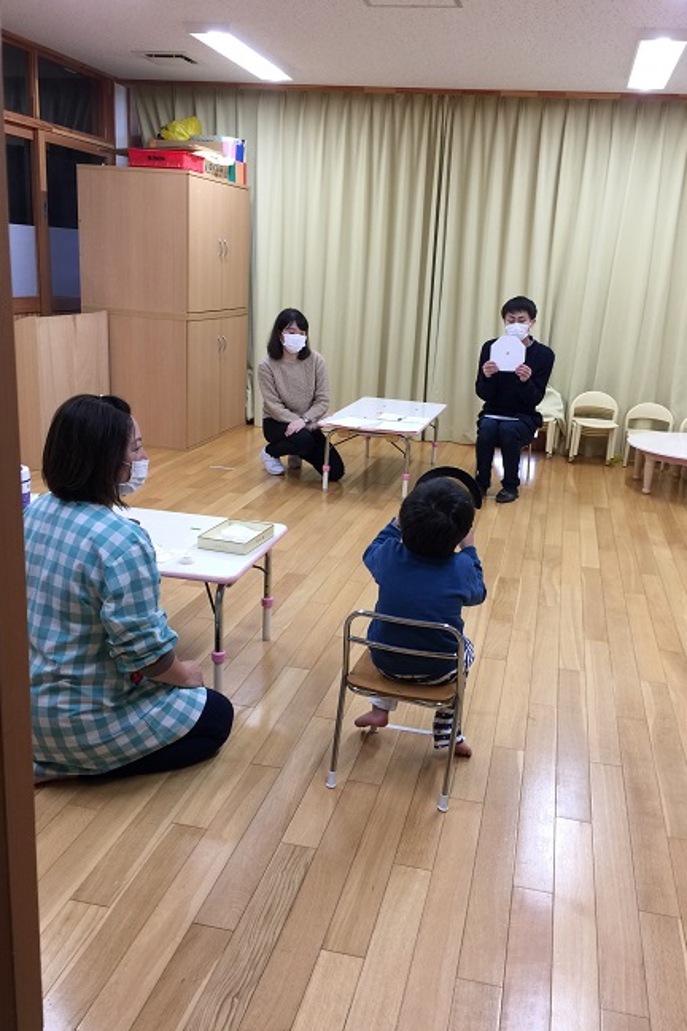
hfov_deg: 42.3
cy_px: 519
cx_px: 361
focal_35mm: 31
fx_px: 887
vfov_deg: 60.3
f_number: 2.2
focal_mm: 4.15
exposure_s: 1/30
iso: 40
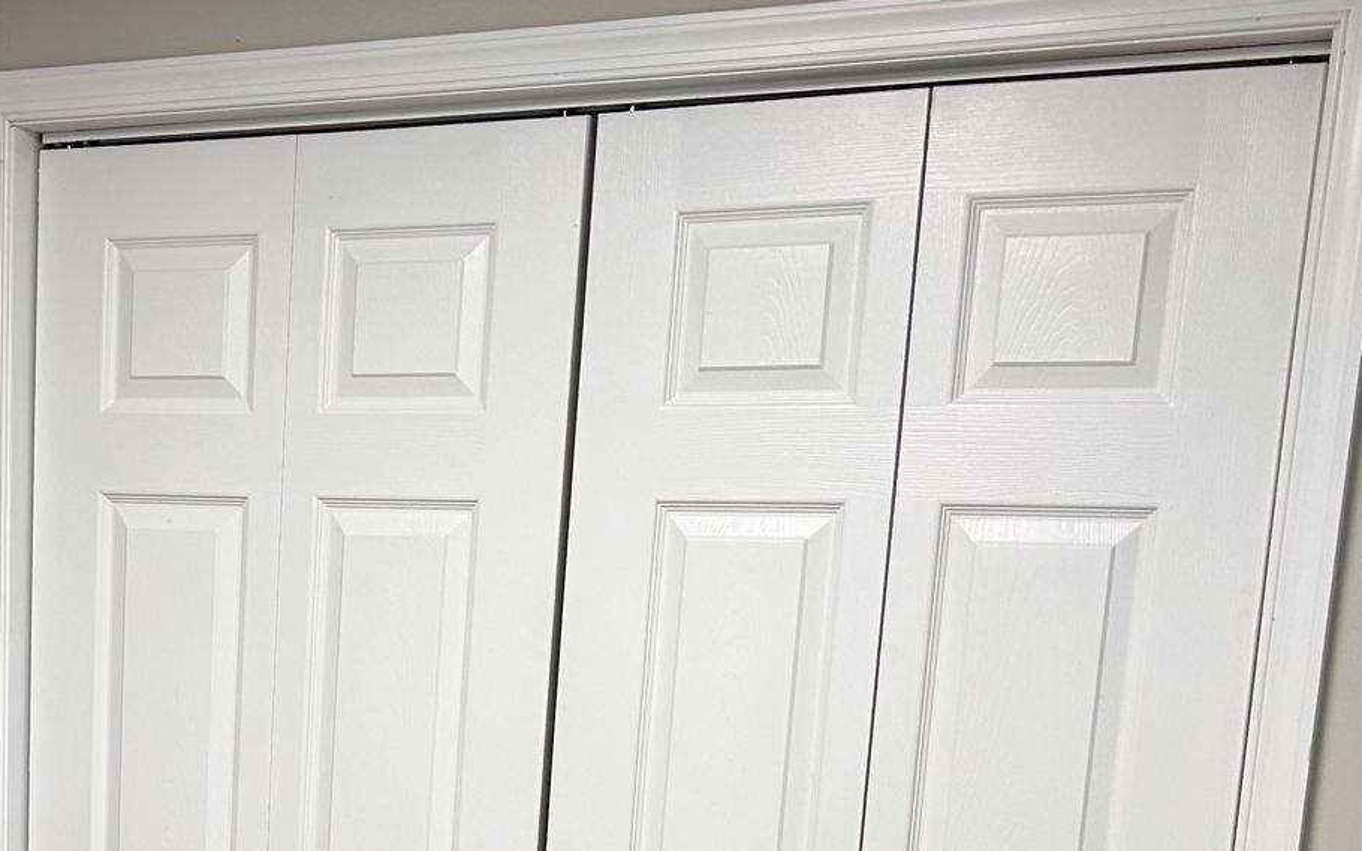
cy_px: 1063
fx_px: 2302
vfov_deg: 19.5
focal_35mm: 62
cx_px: 269
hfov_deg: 32.1
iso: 64
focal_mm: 5.7
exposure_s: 1/120
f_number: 1.5
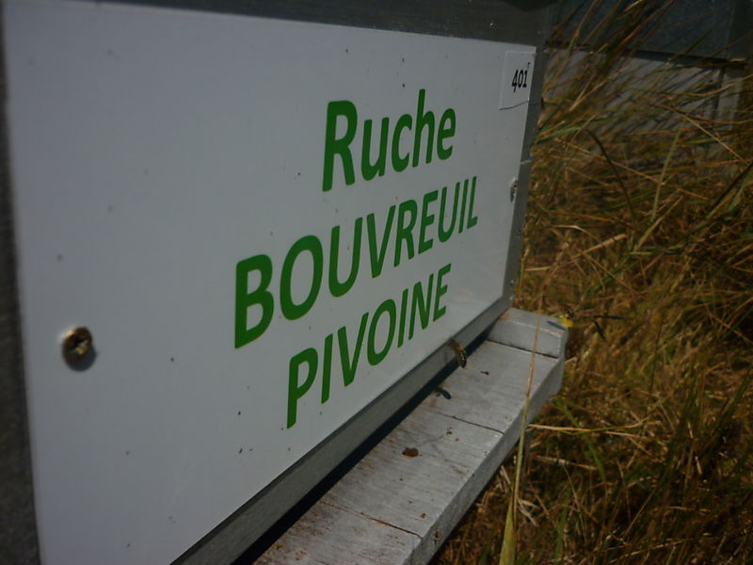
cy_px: 282
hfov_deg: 55.4
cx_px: 376
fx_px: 718
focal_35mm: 33
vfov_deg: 42.9
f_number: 8
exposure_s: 1/800
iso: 80
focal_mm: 5.5
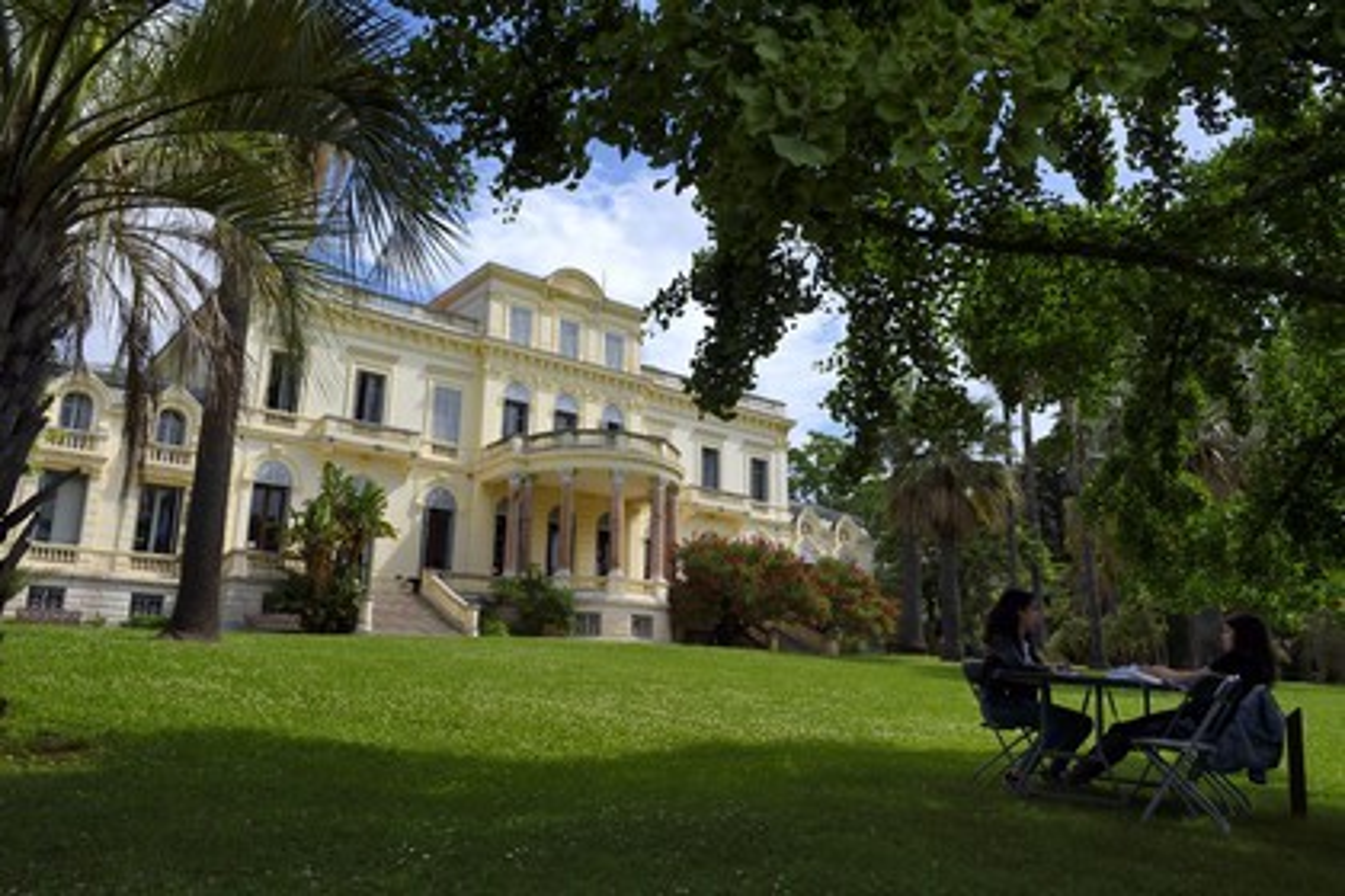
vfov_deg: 45.0
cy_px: 448
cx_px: 672
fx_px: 1083
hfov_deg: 63.7
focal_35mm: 29
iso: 200
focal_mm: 29
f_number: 16
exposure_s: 1/200
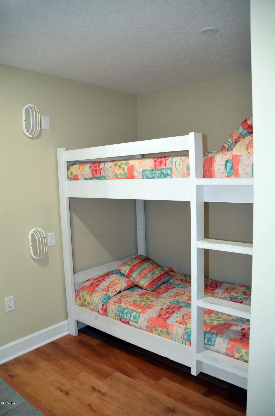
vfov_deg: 67.5
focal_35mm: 27
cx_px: 138
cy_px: 208
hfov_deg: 47.7
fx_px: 311
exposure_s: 1/60
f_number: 3.5
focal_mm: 18
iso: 800
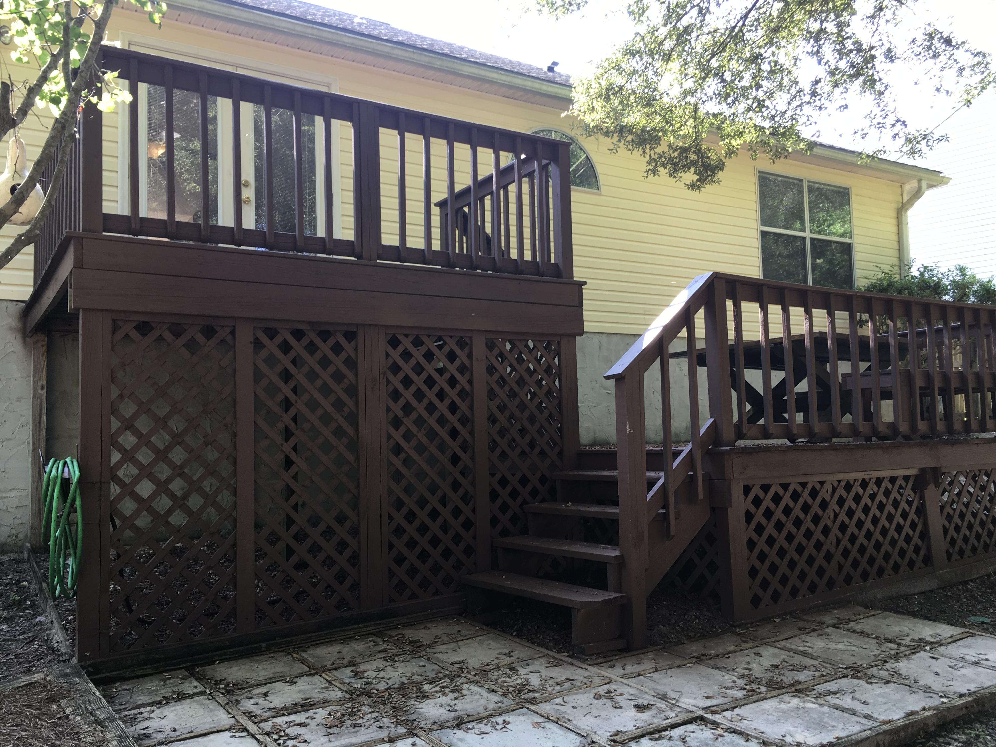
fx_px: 834
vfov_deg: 48.2
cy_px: 374
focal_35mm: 29
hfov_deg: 61.7
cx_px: 498
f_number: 2.2
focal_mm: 4.15
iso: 25
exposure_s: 1/60
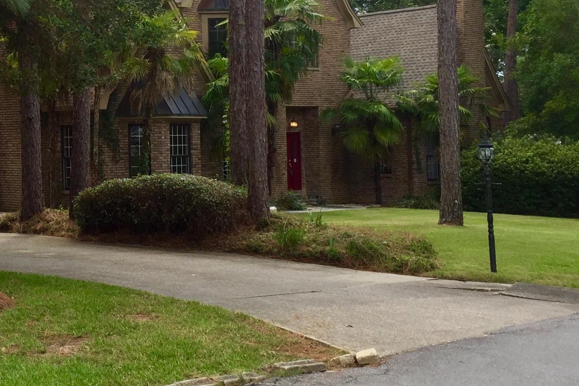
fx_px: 1045
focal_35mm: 65
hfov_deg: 29.7
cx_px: 64
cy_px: 92
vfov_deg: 20.7
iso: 32
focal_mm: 4.15
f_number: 2.2
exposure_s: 1/403
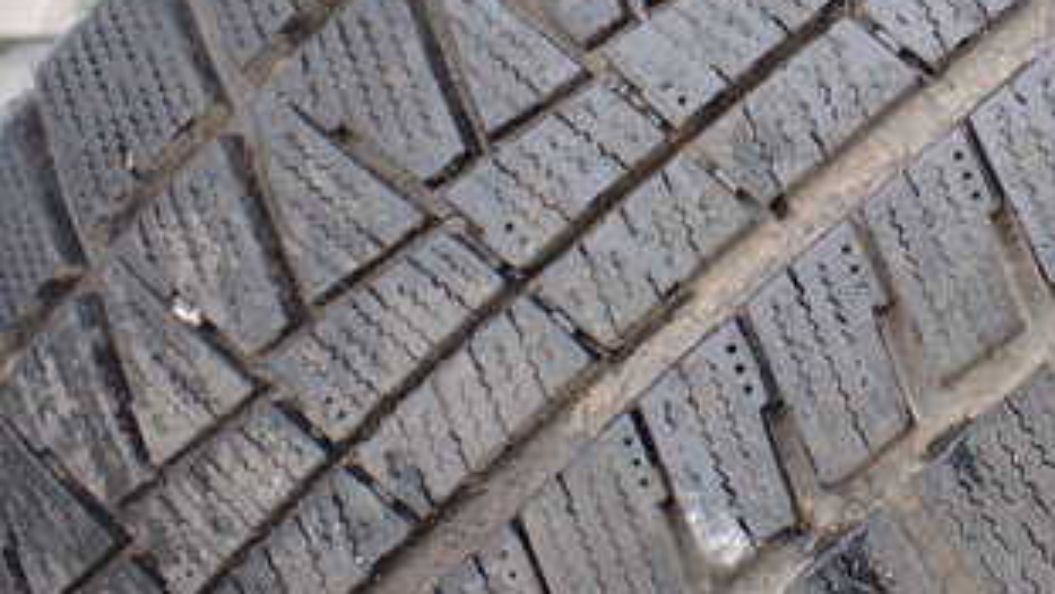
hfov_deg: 32.0
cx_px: 909
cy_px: -17
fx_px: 1763
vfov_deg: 18.6
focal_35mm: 63
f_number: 2.3
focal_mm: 5.4
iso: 160
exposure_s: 1/125
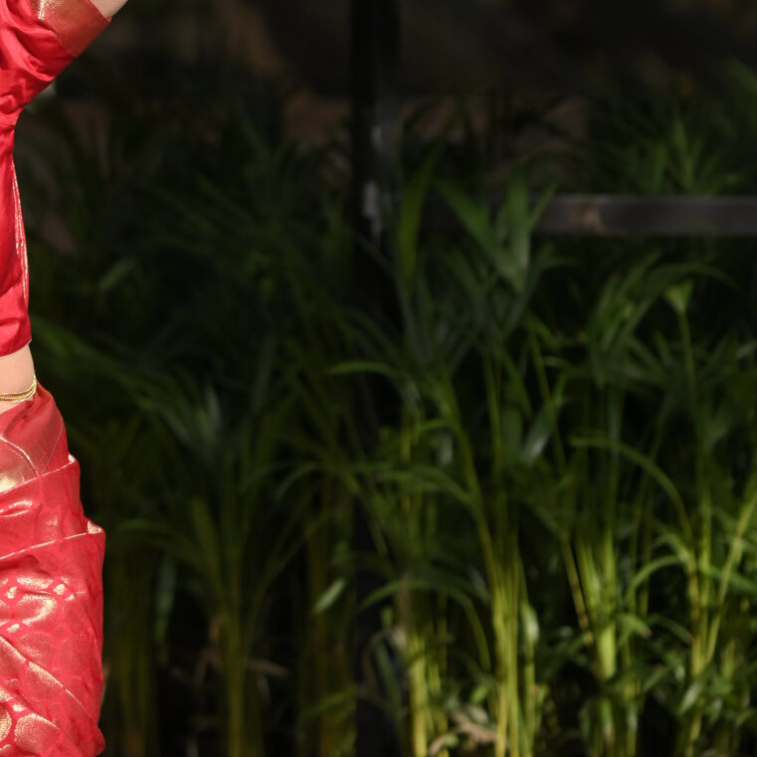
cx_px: -4
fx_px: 6012
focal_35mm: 243
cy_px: -108
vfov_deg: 7.2
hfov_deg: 7.2
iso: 250
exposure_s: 1/6400
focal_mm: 85
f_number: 2.5
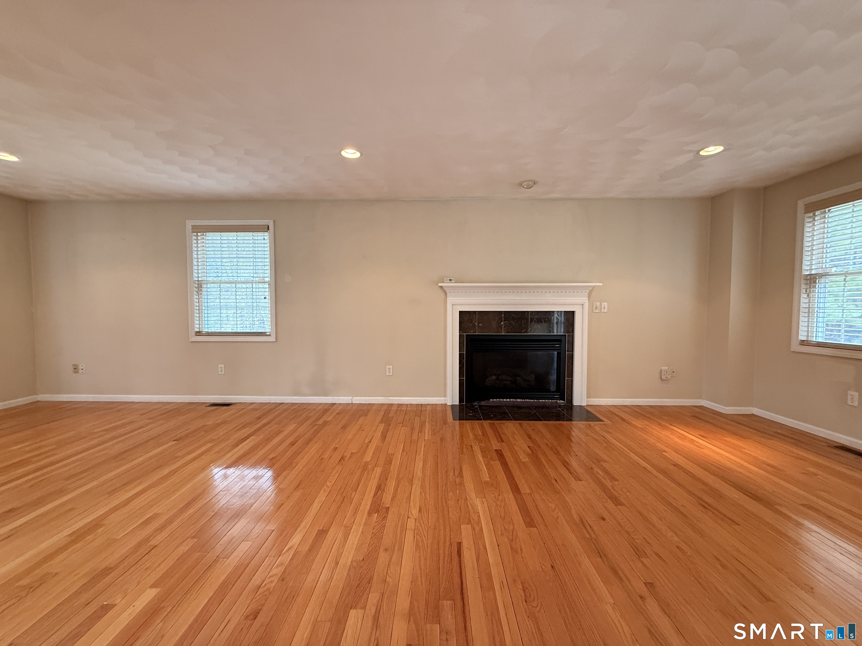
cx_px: 431
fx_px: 349
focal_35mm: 14
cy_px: 323
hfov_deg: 102.1
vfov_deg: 85.7
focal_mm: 2.22
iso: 250
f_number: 2.2
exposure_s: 1/60
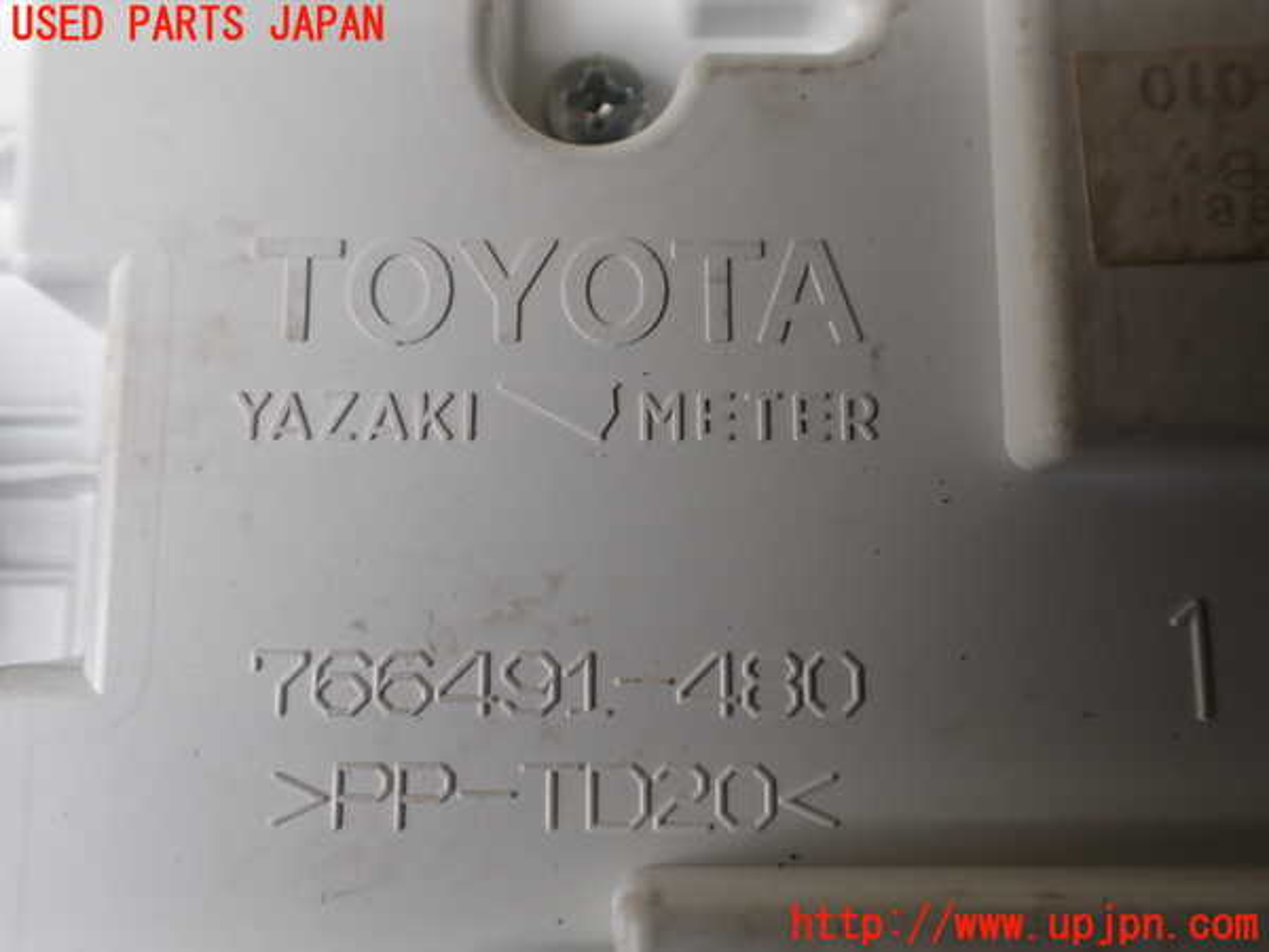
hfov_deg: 60.0
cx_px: 634
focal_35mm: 30
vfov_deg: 46.8
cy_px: 476
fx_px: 1100
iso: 100
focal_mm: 5.4
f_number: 2.3
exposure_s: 1/125
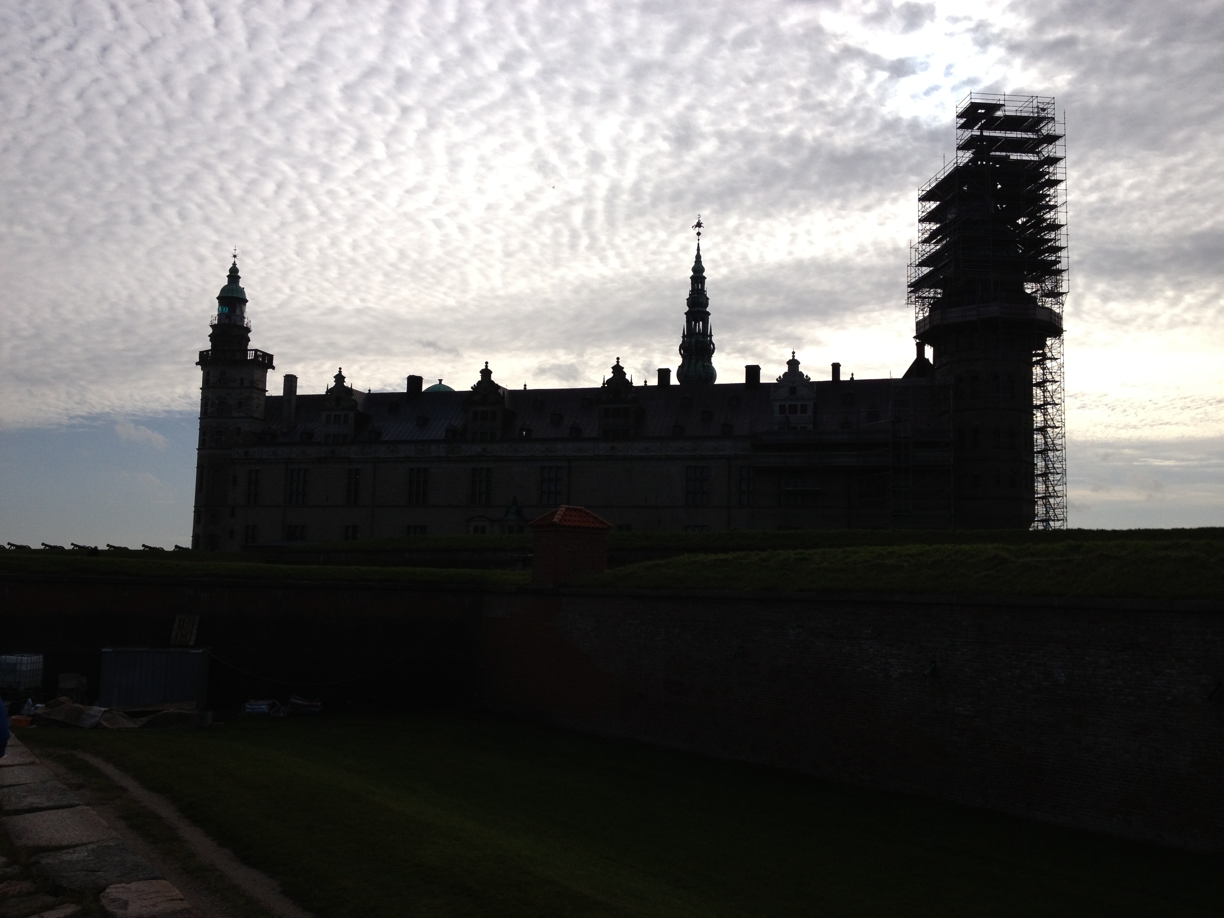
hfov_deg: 52.6
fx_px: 1238
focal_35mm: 35
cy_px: 459
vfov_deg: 40.7
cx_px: 612
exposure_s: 1/3690
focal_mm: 4.28
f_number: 2.4
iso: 50
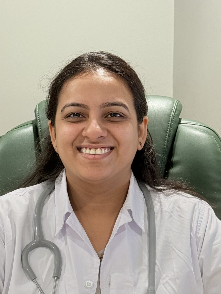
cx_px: 91
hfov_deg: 16.1
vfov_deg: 21.1
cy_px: 224
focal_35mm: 92
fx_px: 783
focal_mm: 6.76
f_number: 1.78
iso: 200
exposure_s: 1/50
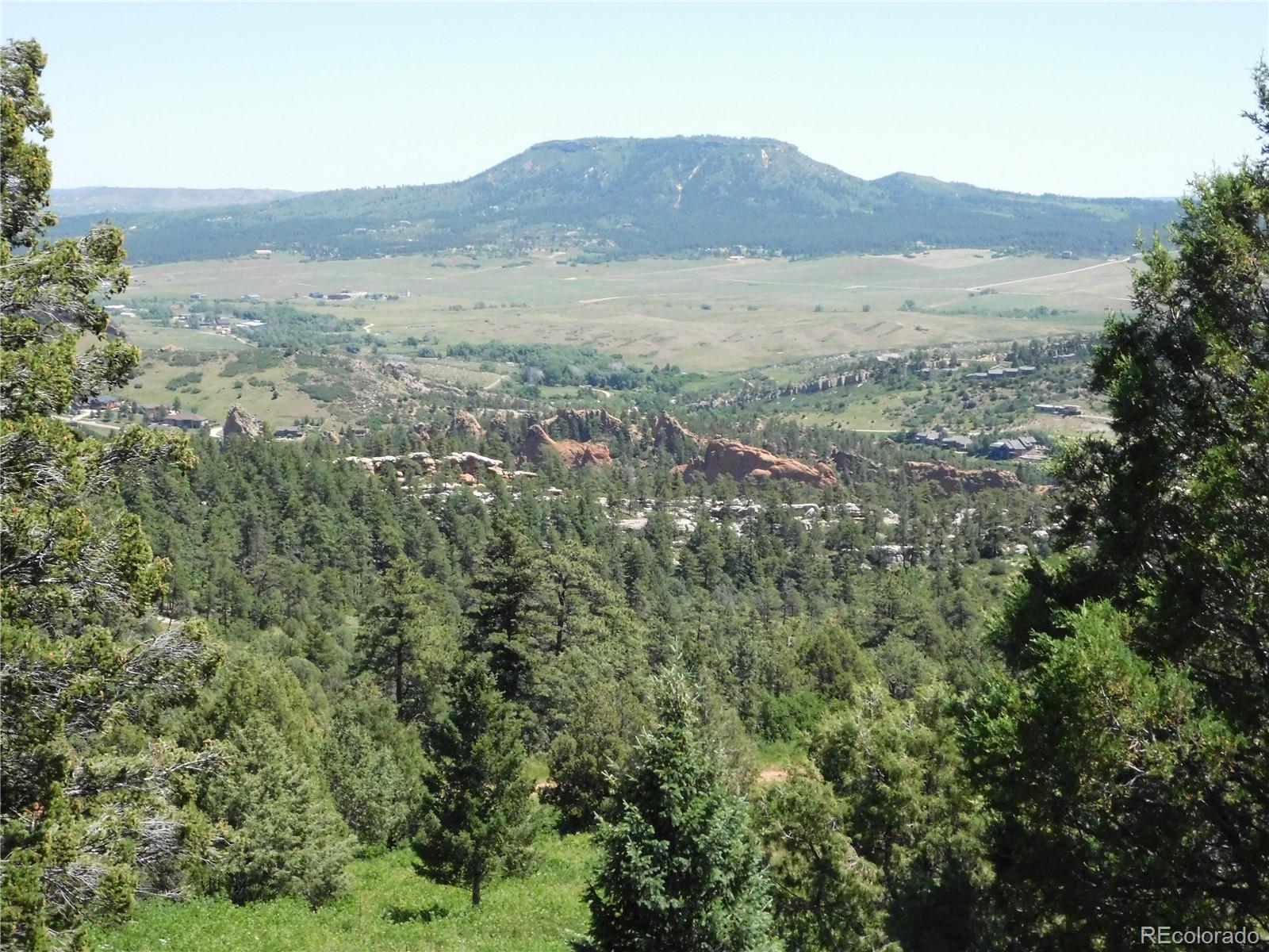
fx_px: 2420
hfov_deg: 29.4
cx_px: 634
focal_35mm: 66
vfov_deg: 22.3
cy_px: 476
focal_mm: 11.7
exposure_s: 1/800
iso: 800
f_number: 8.4
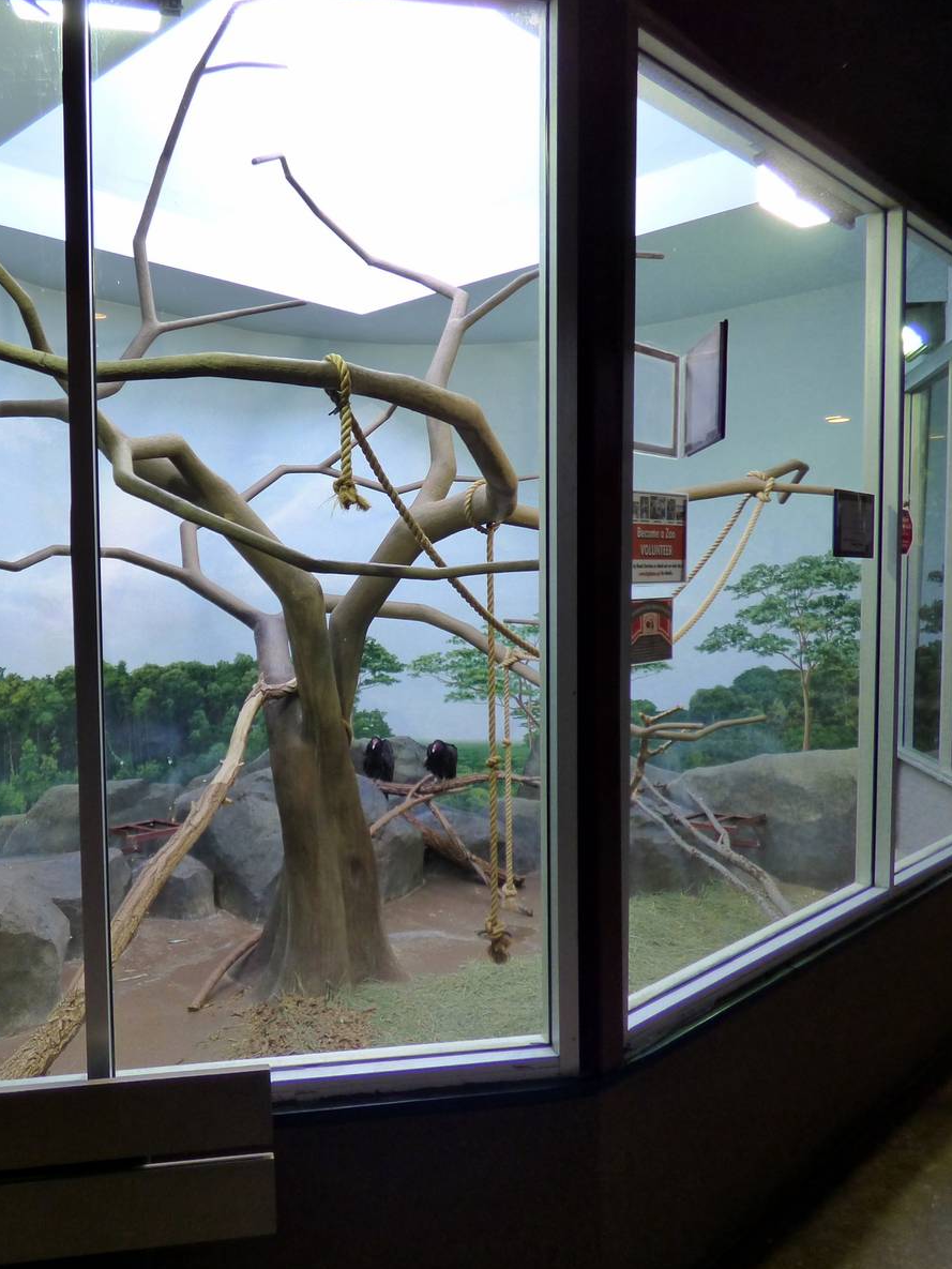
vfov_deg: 65.3
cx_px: 372
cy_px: 638
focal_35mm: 27
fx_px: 990
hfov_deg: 51.0
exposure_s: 1/80
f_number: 2.8
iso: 400
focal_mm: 3.58
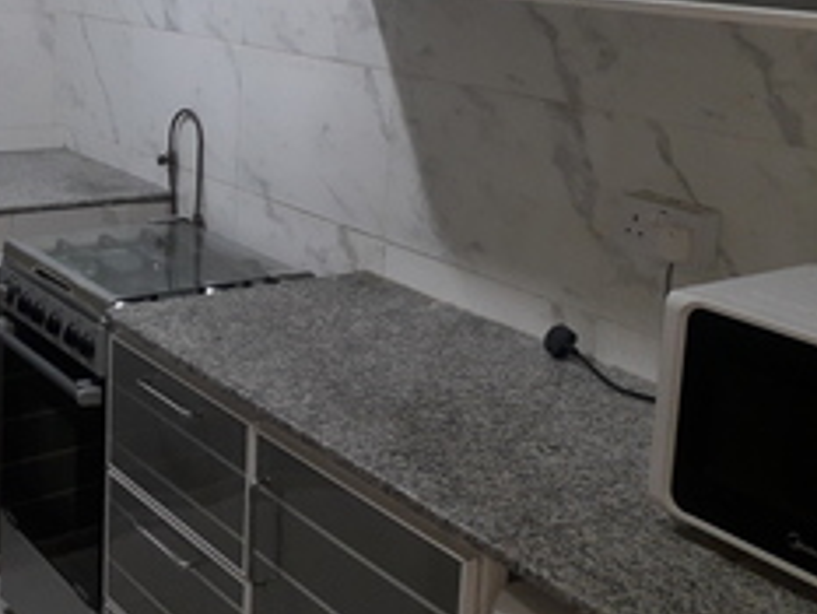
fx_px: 1252
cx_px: 79
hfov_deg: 34.1
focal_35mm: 53
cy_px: 107
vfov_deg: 26.9
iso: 125
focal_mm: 3.6
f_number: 1.9
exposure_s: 1/50
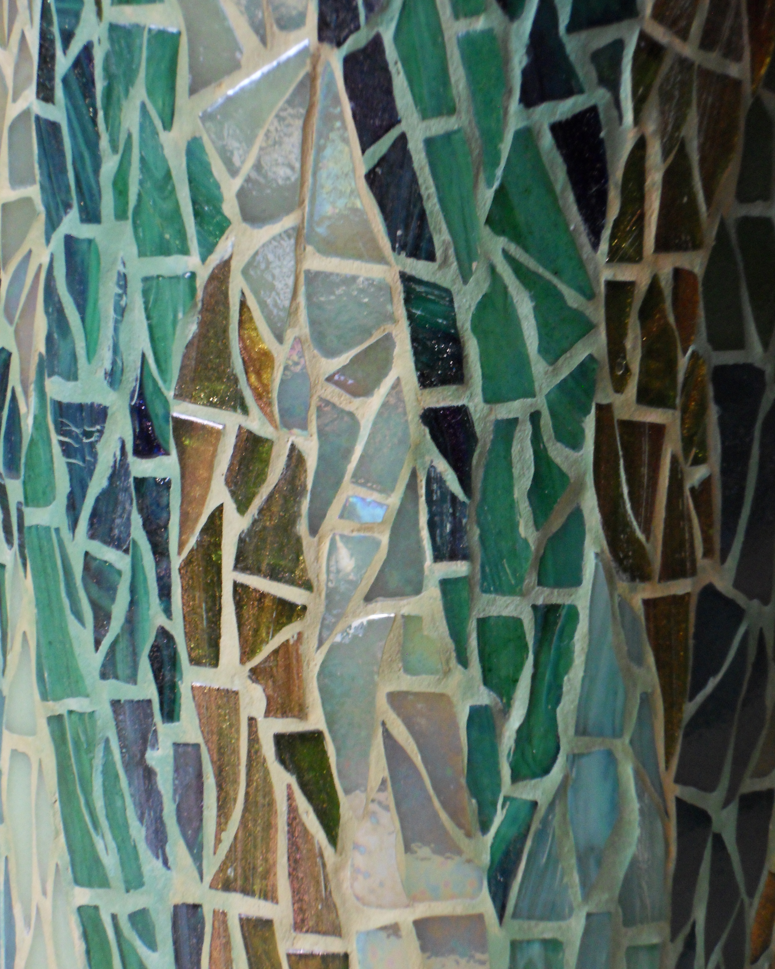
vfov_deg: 14.2
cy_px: 483
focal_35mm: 136
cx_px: 387
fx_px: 3899
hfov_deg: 11.4
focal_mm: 22.8
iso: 400
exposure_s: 1/8
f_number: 5.8
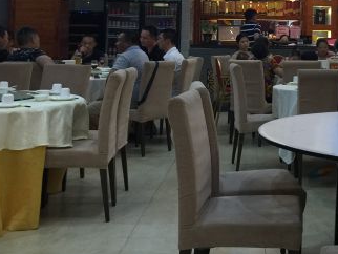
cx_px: 291
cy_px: 20
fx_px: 616
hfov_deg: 29.7
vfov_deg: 22.7
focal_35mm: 63
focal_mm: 4.15
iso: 64
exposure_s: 1/17
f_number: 2.2
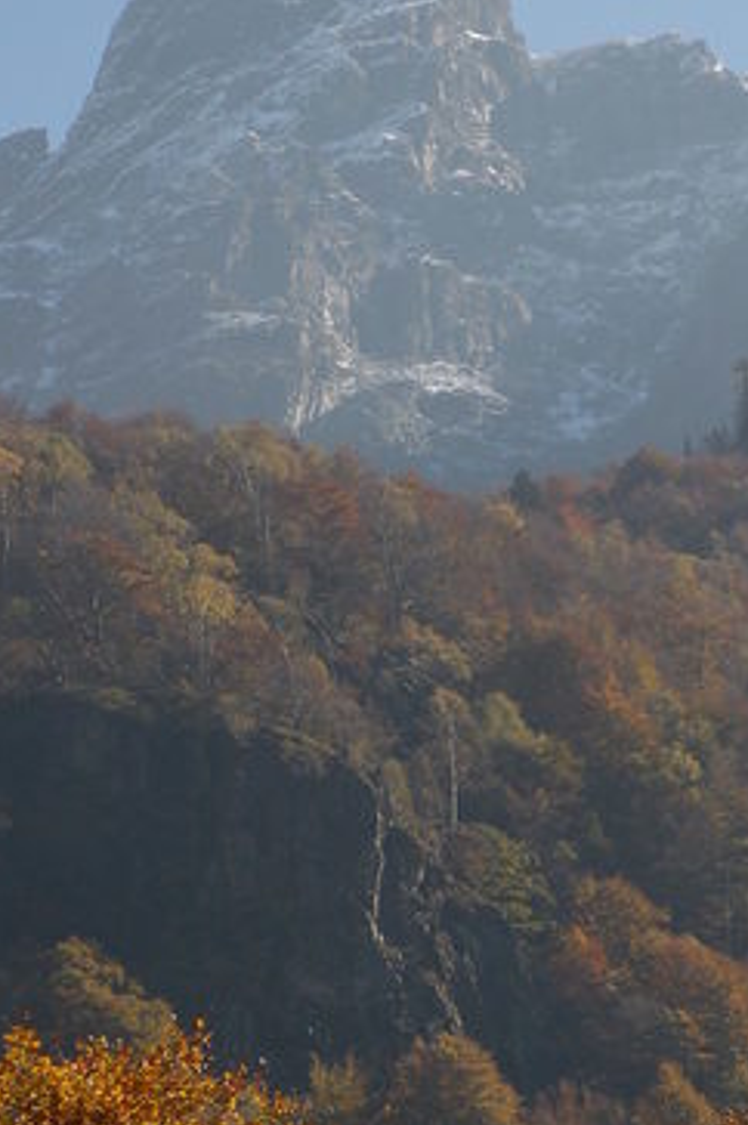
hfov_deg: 5.8
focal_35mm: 235
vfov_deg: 8.8
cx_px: 479
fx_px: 7332
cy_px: 677
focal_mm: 95
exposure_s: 1/1600
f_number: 5
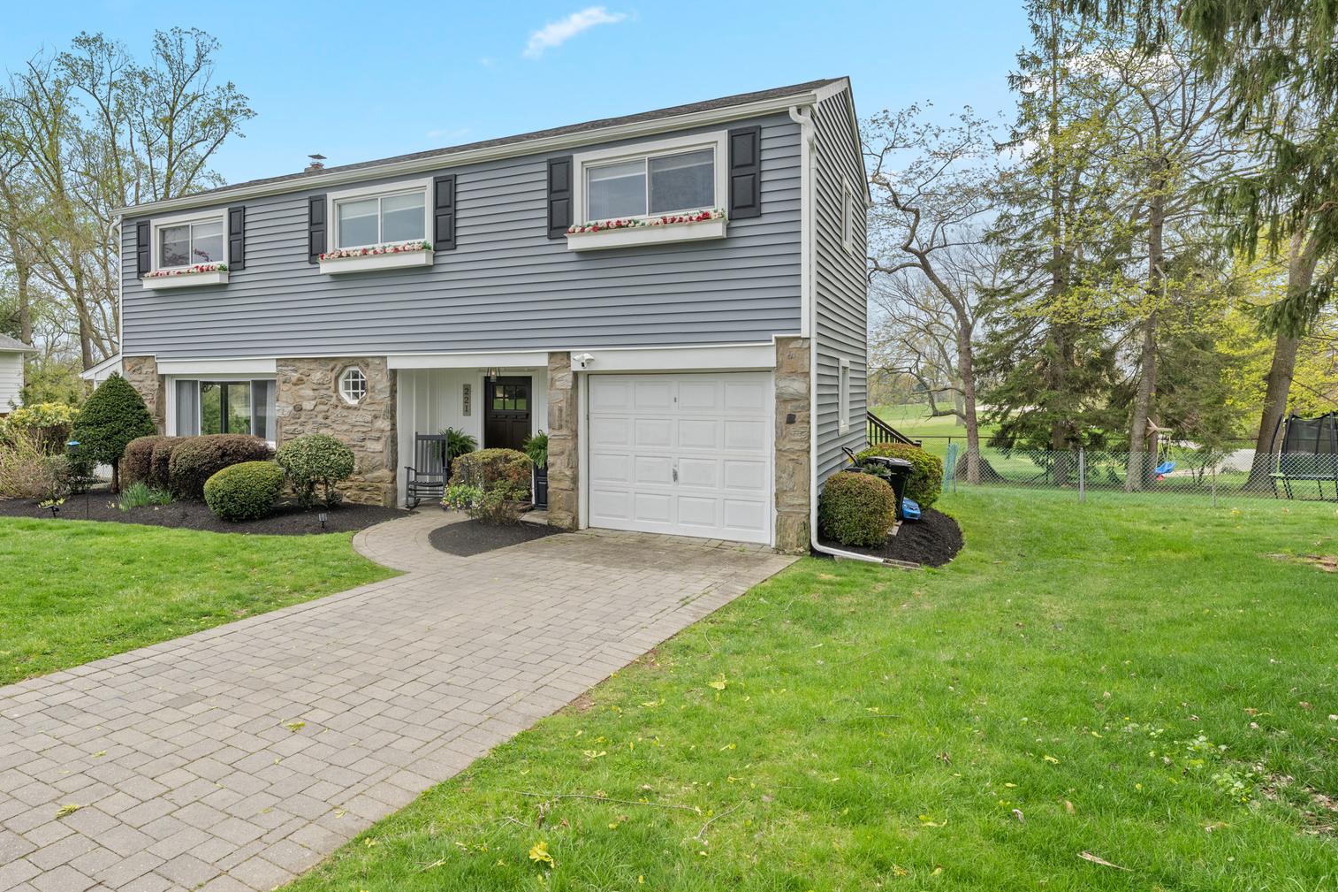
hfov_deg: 73.6
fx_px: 855
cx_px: 439
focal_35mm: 23
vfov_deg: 54.9
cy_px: 390
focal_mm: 17
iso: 500
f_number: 7.1
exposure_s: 1/400
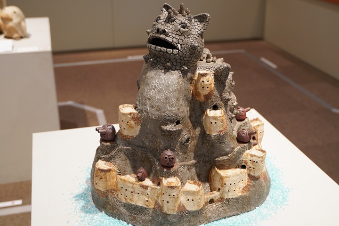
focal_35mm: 42
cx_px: 170
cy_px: 113
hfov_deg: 46.4
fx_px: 395
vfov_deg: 31.9
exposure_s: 1/50
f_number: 2.8
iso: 640
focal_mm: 28
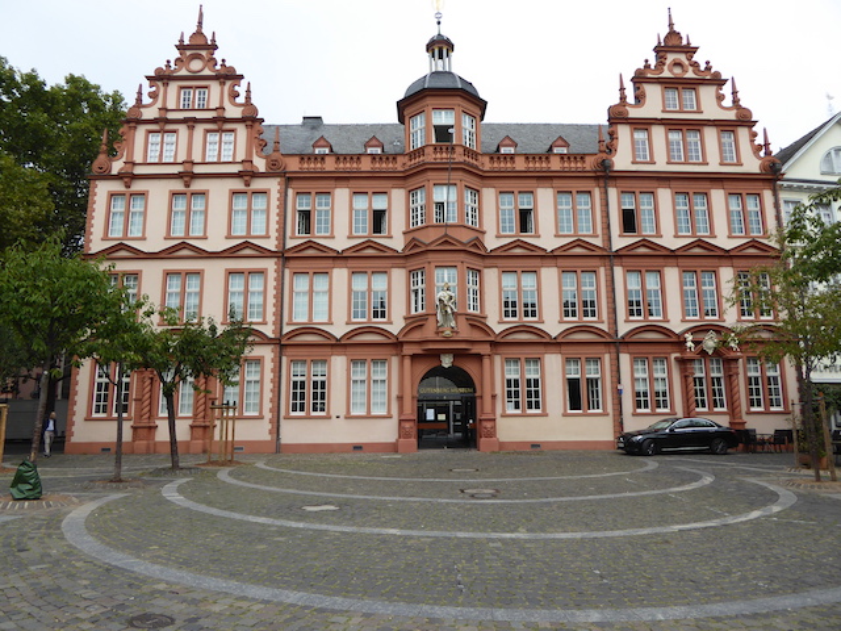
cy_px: 316
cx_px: 420
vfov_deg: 54.9
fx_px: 607
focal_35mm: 25
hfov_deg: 69.4
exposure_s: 1/640
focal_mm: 4.3
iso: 100
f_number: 3.3
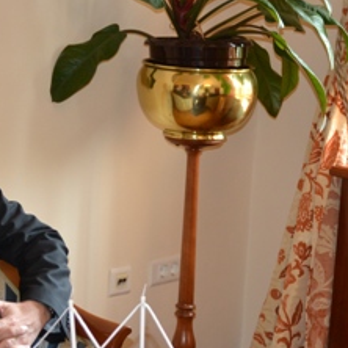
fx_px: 1422
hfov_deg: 13.9
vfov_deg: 13.9
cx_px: 277
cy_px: 256
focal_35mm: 125
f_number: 5
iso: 560
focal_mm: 34
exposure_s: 1/60
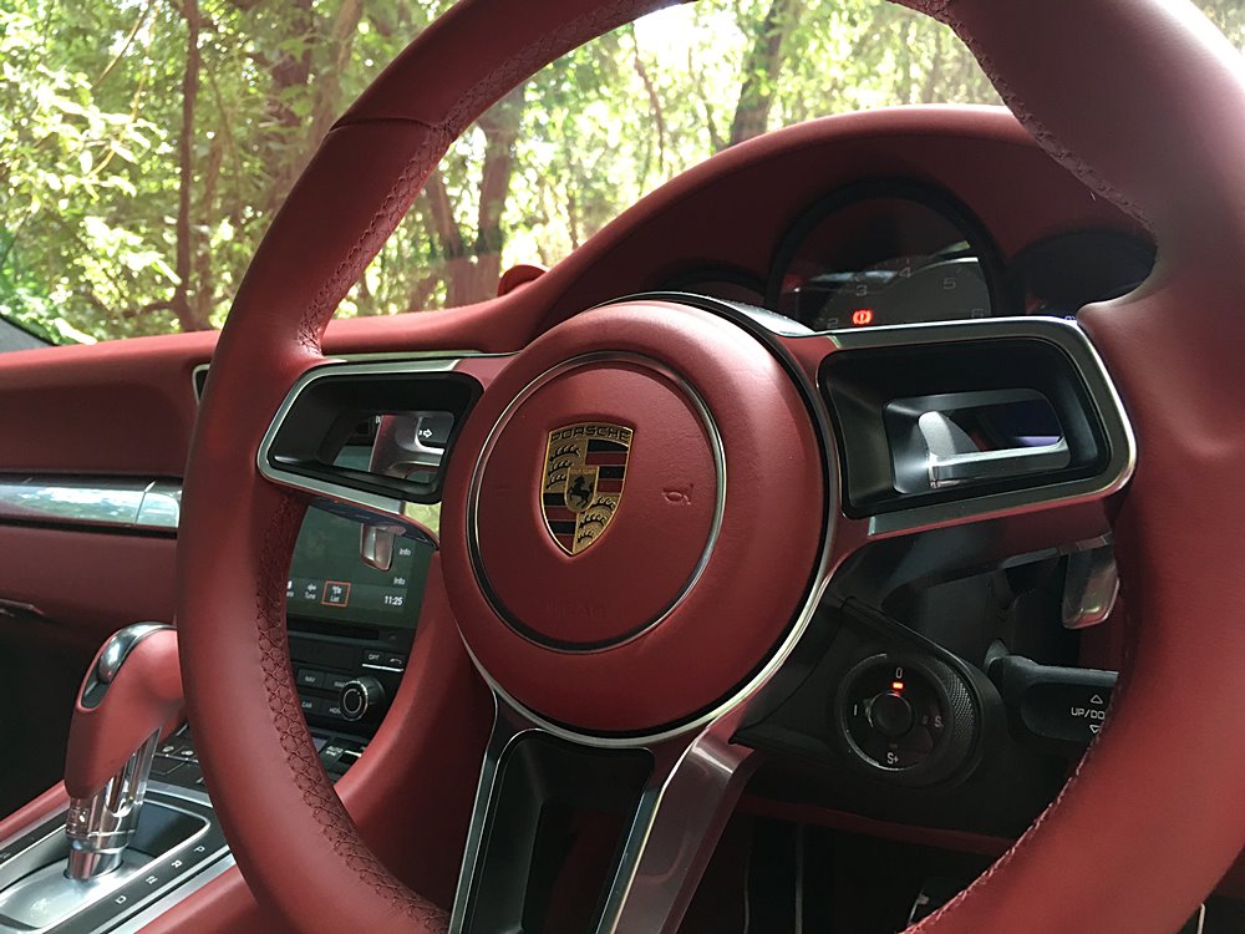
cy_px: 467
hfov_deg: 61.7
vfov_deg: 48.2
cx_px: 622
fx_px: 1043
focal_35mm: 29
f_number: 2.2
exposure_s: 1/33
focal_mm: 4.15
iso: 50
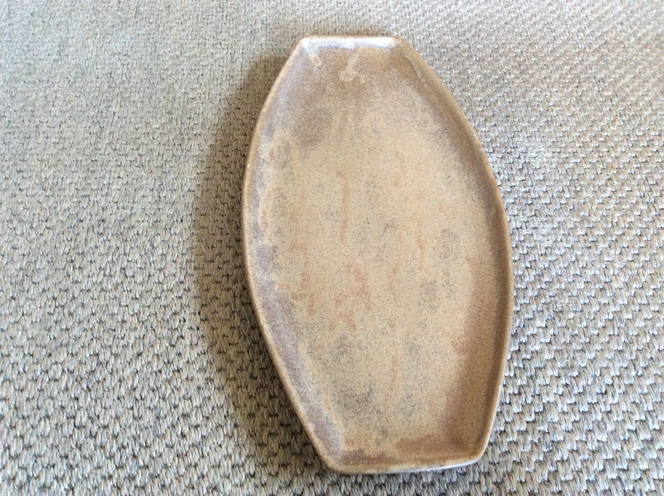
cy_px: 248
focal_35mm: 32
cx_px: 332
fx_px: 613
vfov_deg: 44.1
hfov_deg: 56.9
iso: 250
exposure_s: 1/20
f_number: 2.4
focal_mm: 3.3
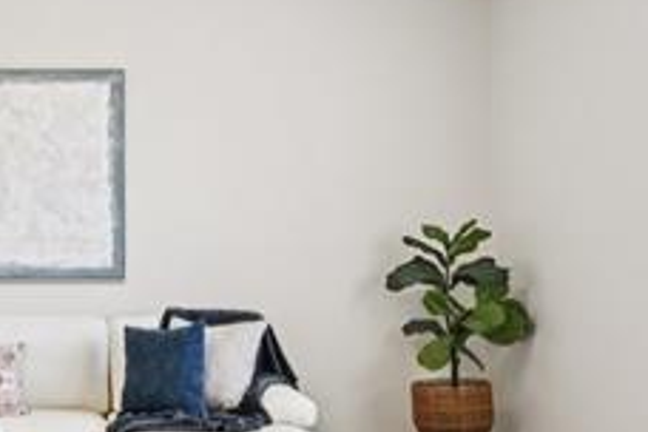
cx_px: -9
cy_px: 247
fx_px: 1134
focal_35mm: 63
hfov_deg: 29.6
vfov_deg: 21.6
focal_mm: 14
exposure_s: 1/10
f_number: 11
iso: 400
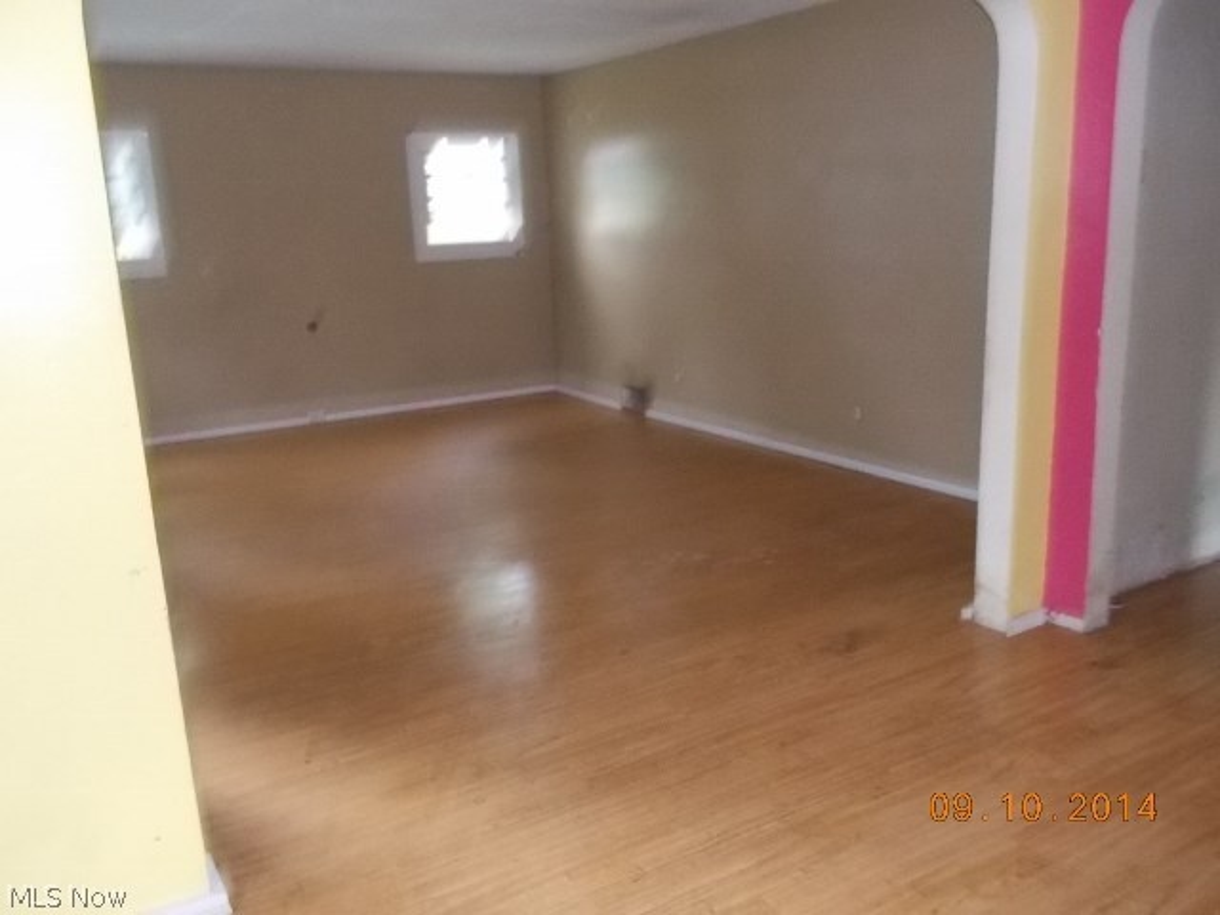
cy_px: 458
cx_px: 610
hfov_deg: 61.7
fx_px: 1022
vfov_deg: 48.2
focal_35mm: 29
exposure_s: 1/10
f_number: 3.3
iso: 400
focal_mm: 4.1
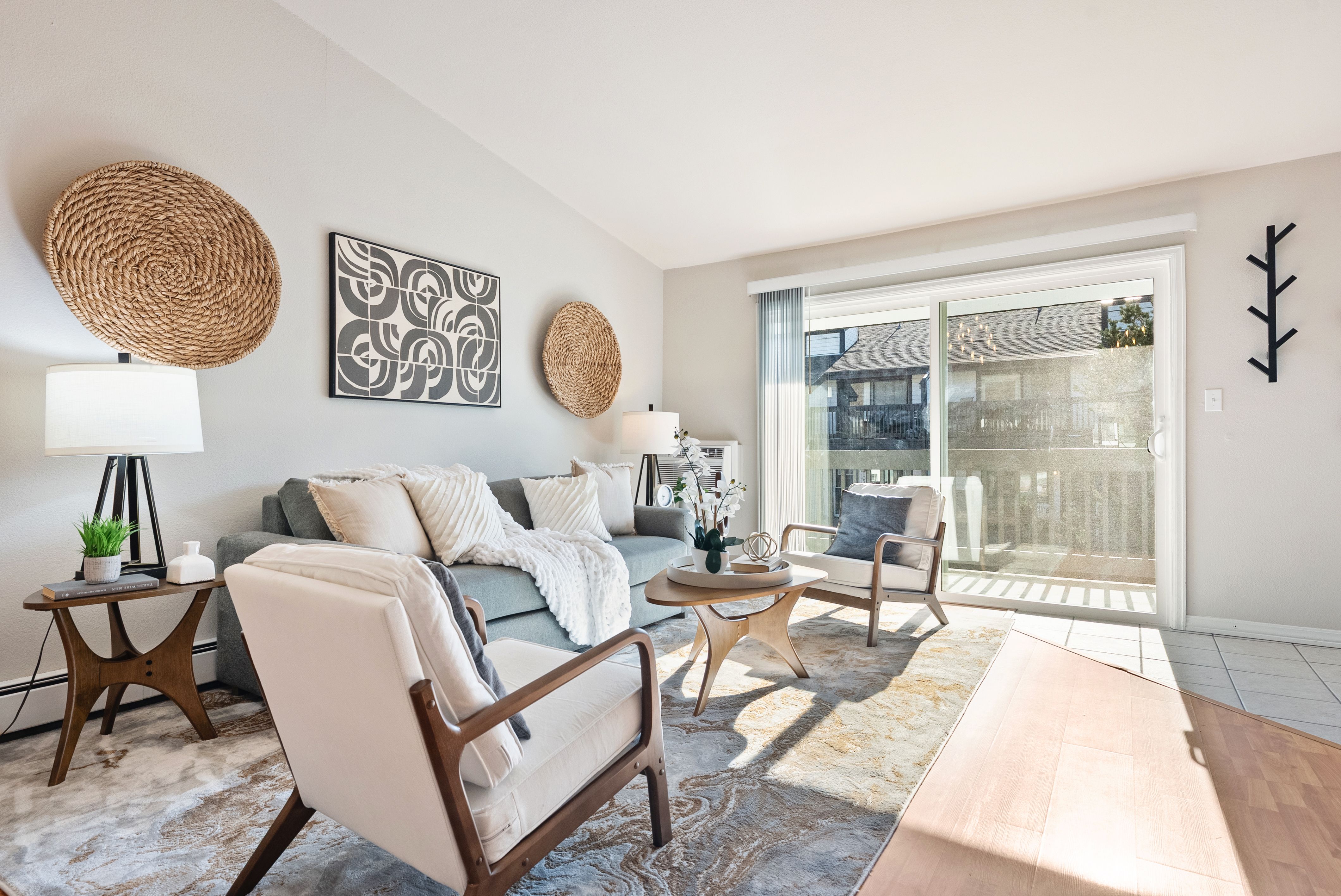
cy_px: 448
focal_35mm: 18
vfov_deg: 67.5
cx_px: 670
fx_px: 671
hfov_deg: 90.0
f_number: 8
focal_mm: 18
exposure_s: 1/25
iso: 640
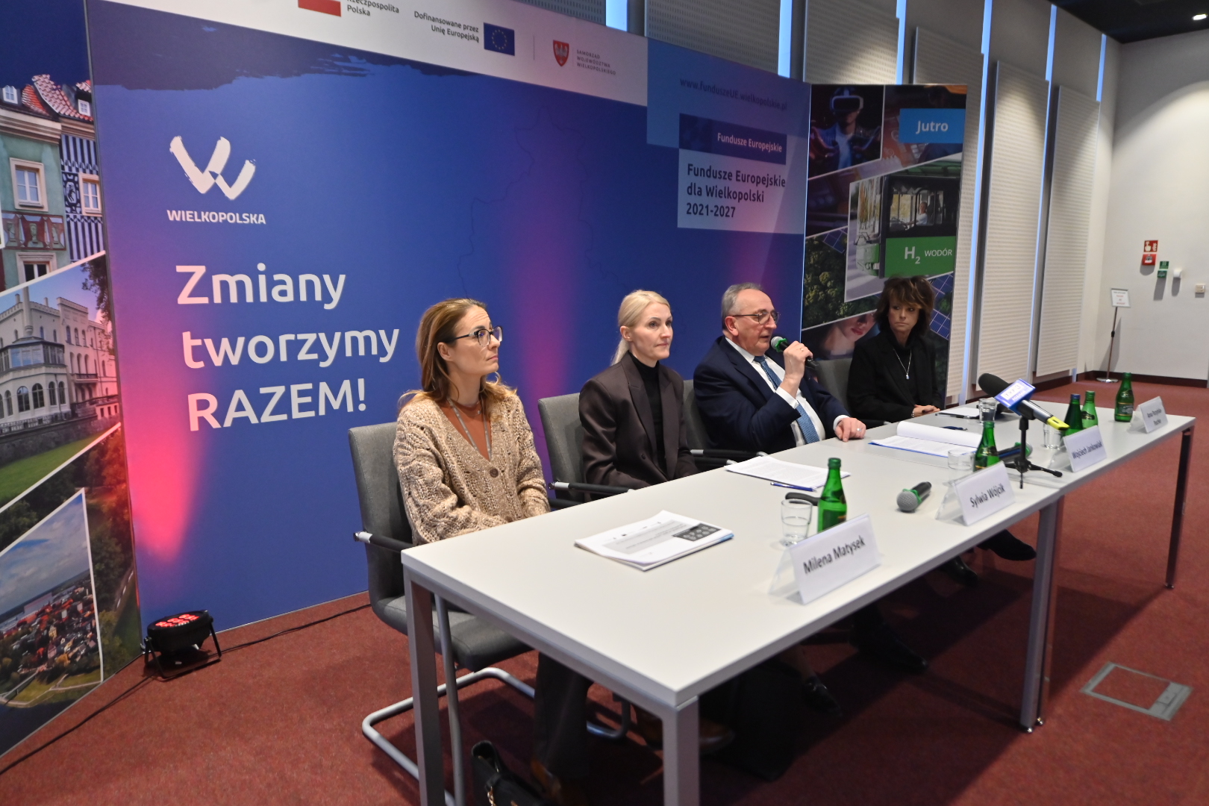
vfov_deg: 53.1
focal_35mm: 24
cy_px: 403
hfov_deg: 73.7
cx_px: 604
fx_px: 806
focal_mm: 24
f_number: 2.8
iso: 1800
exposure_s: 1/400
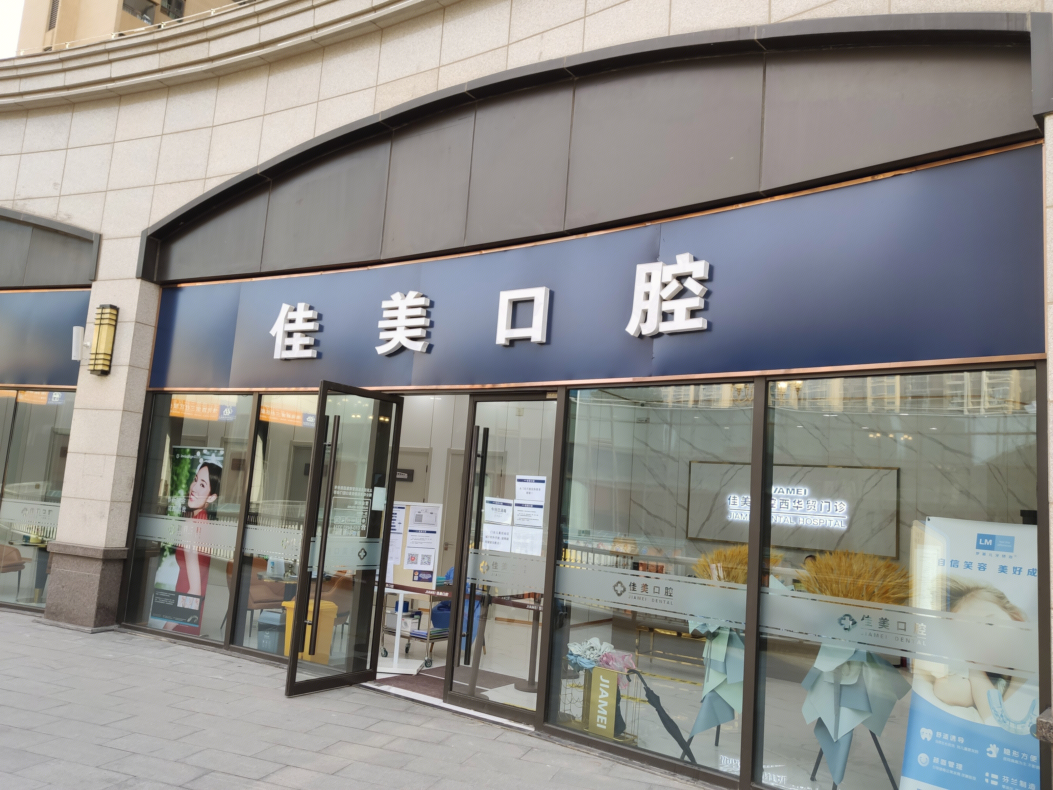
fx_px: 791
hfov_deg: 67.3
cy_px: 395
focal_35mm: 26
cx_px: 526
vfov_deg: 53.1
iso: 112
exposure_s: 1/137
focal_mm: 4.75
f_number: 1.75
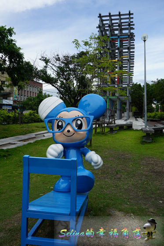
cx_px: 82
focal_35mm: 32
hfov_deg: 41.7
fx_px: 215
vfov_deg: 59.5
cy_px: 123
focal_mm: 21
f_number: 9
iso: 100
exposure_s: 1/100
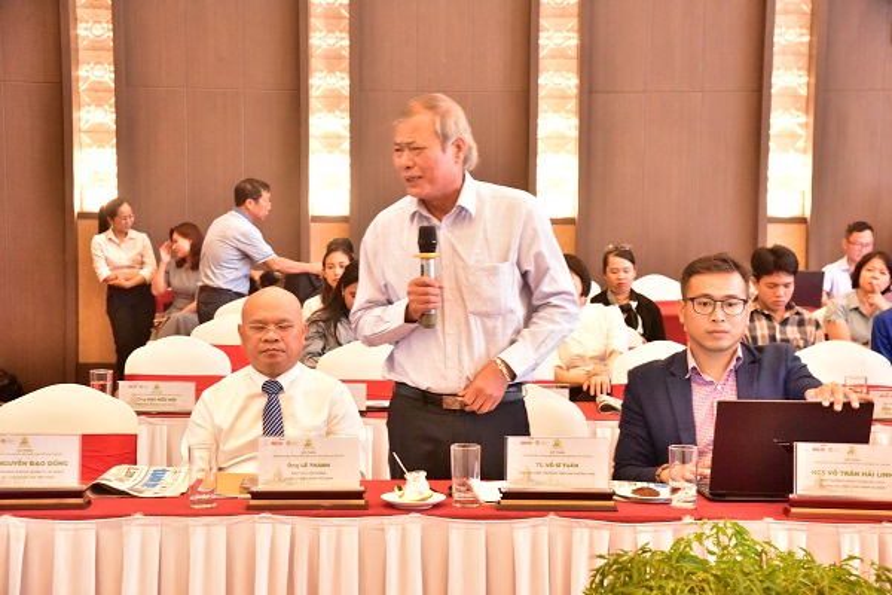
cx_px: 446
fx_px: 1734
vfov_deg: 19.5
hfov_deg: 28.8
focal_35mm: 70
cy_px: 298
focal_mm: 70
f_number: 9
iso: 12800
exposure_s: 1/30
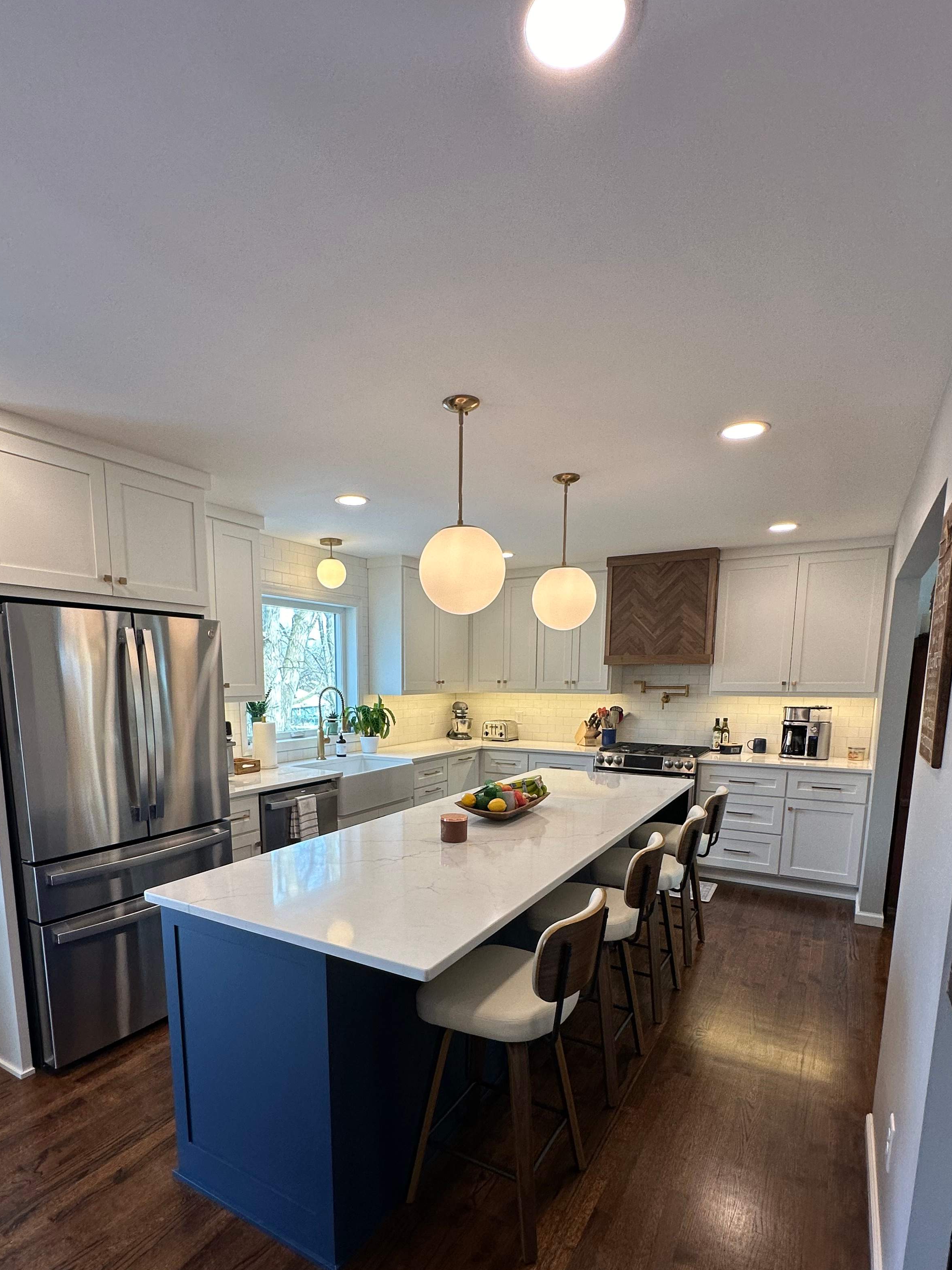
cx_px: 434
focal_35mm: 18
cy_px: 782
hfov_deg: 71.5
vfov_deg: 86.3
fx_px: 660
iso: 100
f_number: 2.2
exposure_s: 1/120
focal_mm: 2.22
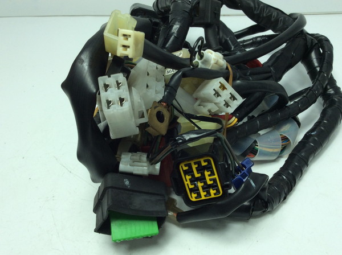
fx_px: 316
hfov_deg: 56.9
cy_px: 128
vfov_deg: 44.0
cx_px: 171
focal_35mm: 32
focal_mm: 3.3
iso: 32
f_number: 2.4
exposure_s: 1/306
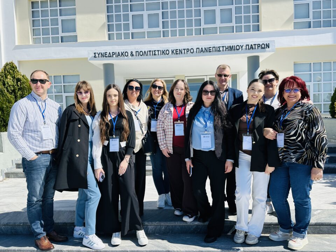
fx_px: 233
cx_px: 168
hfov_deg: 71.6
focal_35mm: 24
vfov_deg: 56.8
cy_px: 126
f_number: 1.78
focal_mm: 6.86
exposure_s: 1/3472
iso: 80
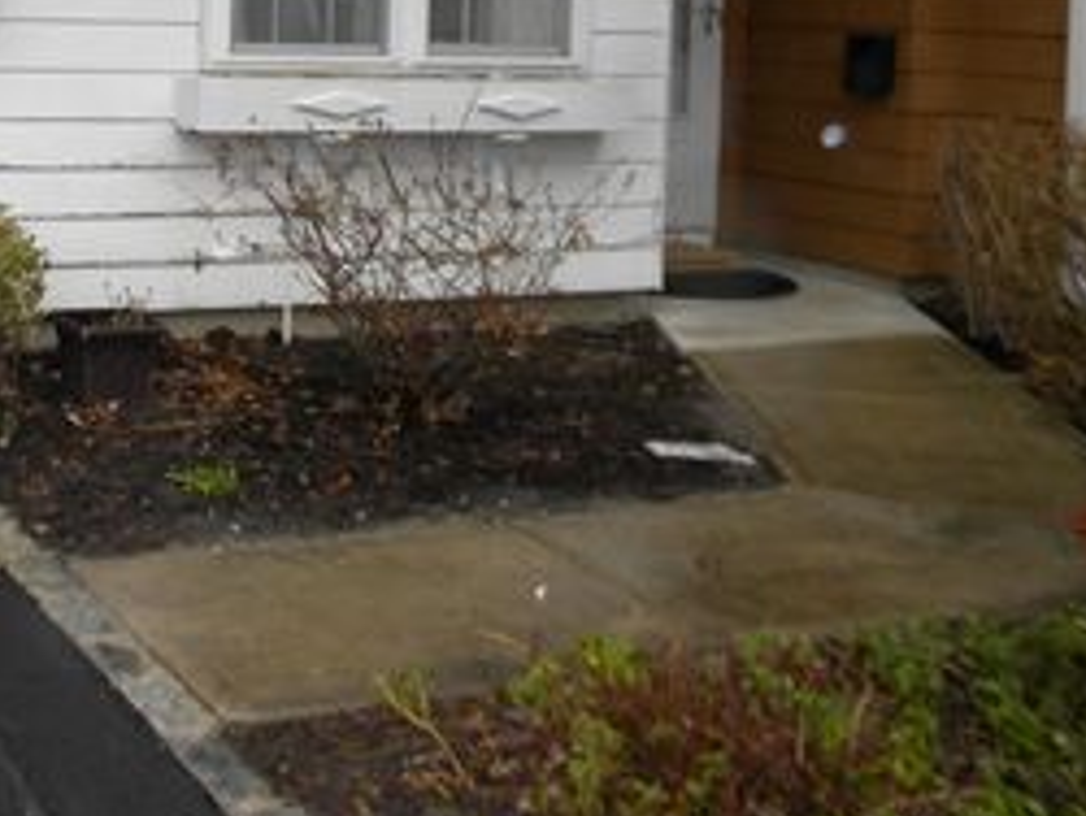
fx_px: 1759
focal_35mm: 56
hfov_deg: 32.0
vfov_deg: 25.2
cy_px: 59
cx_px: 35
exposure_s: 1/99.2
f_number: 3.5
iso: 80
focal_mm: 5
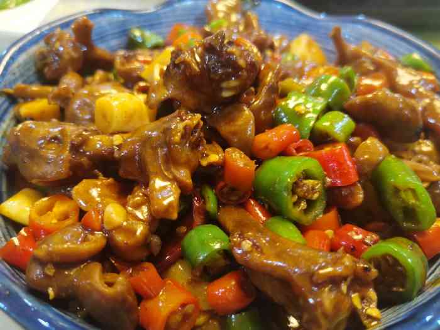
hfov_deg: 65.3
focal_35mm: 27
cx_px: 220
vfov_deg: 51.4
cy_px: 165
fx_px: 343
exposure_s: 1/33.3
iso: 400
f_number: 1.8
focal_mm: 5.58
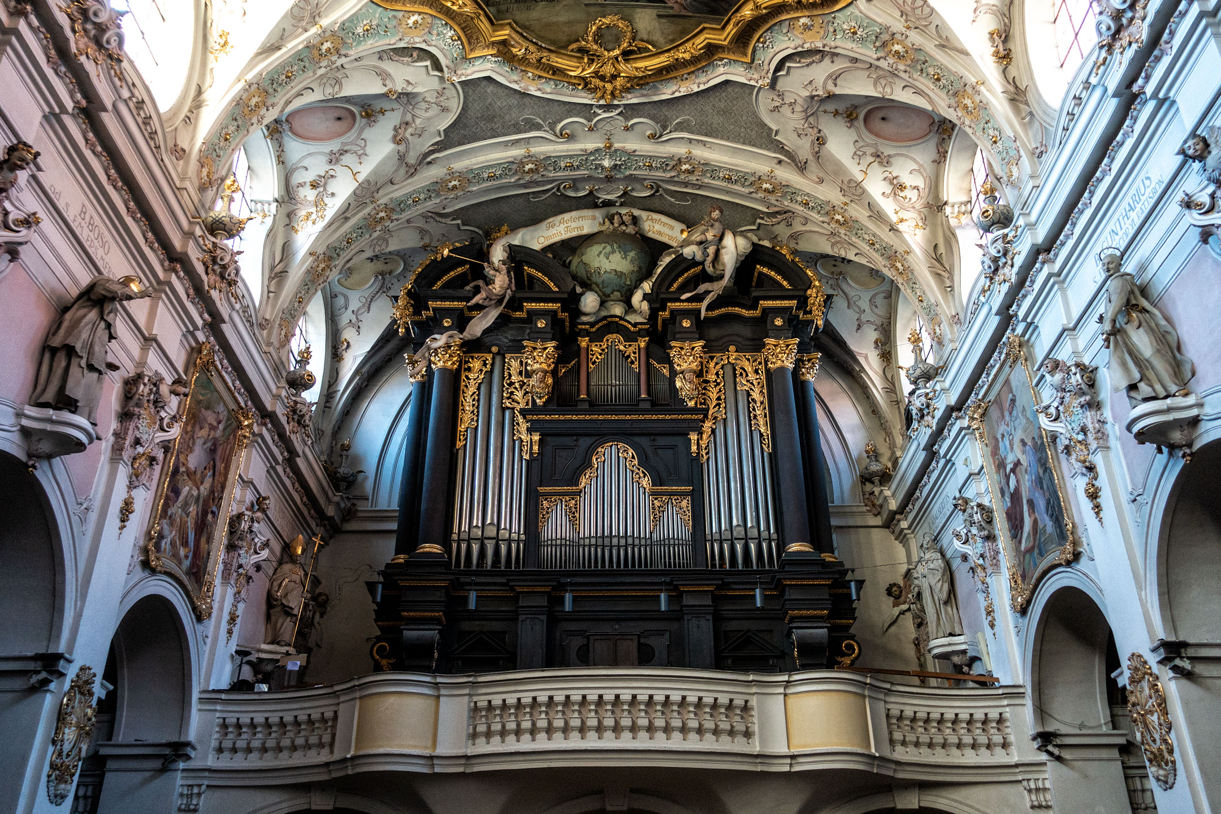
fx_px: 1051
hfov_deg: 60.3
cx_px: 610
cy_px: 407
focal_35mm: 31
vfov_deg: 42.3
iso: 800
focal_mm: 11.45
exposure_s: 1/125
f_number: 2.5
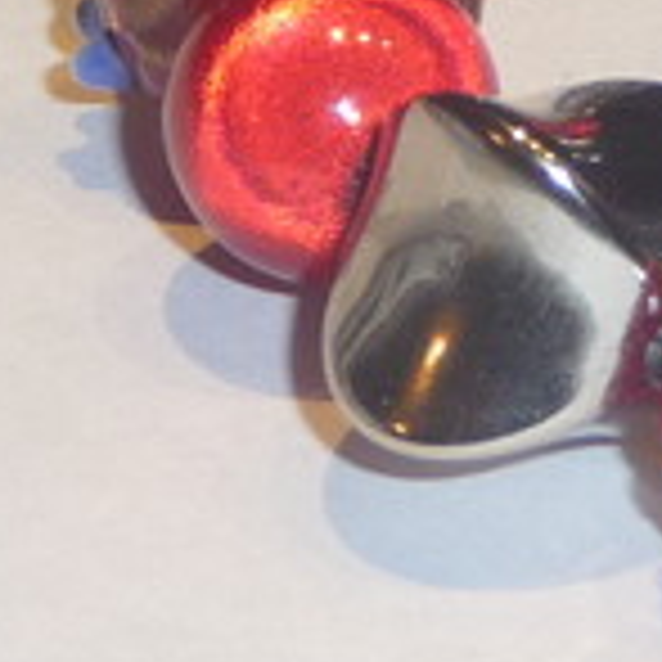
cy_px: 14
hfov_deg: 4.0
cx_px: 1072
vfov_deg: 4.0
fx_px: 9477
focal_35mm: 438
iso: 100
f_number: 4.6
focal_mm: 12.2
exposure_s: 1/40
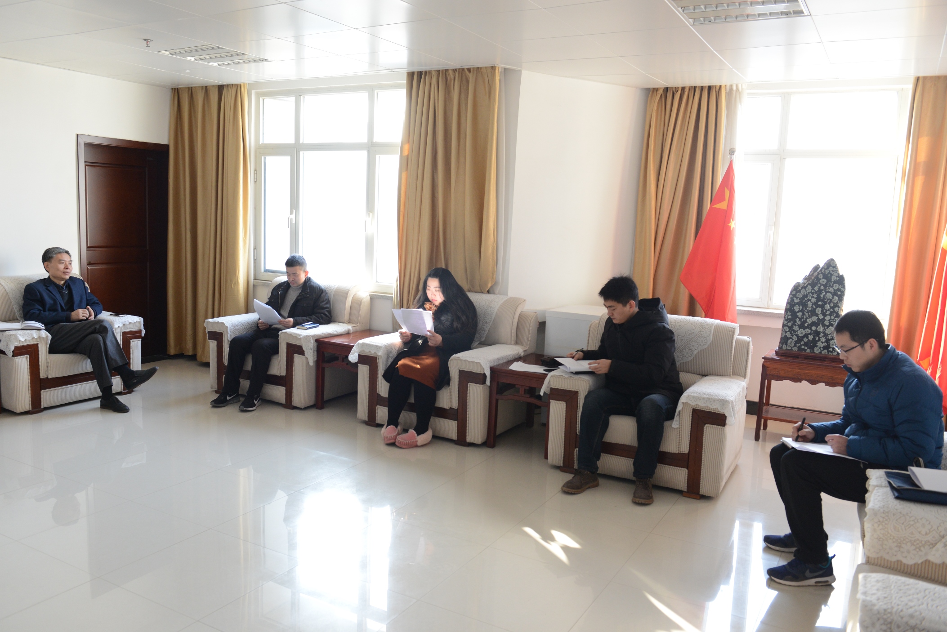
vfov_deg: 45.0
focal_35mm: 29
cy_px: 316
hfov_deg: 63.6
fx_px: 763
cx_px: 474
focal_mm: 29
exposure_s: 1/100
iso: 1250
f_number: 5
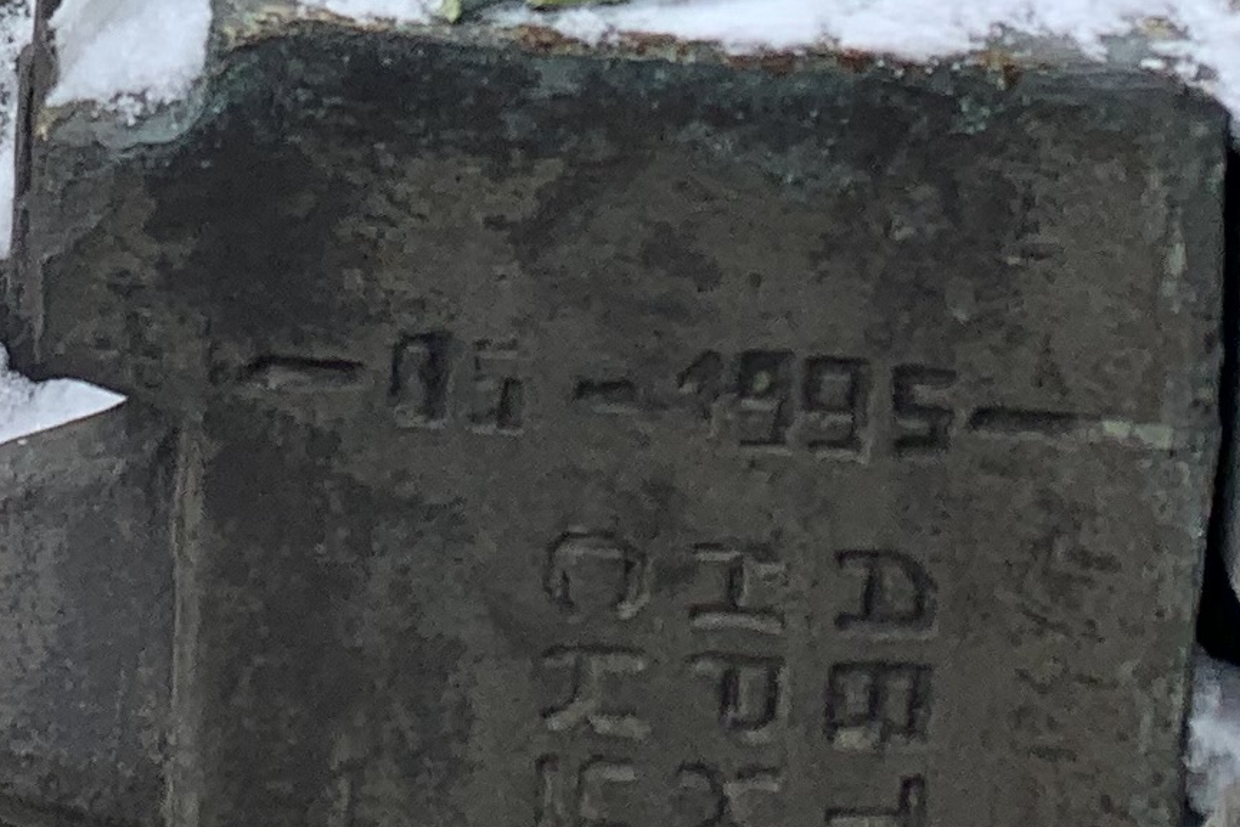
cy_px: -1005
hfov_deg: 15.4
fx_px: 4340
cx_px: -406
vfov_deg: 9.8
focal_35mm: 126
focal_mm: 4.25
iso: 25
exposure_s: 1/796
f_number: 1.8
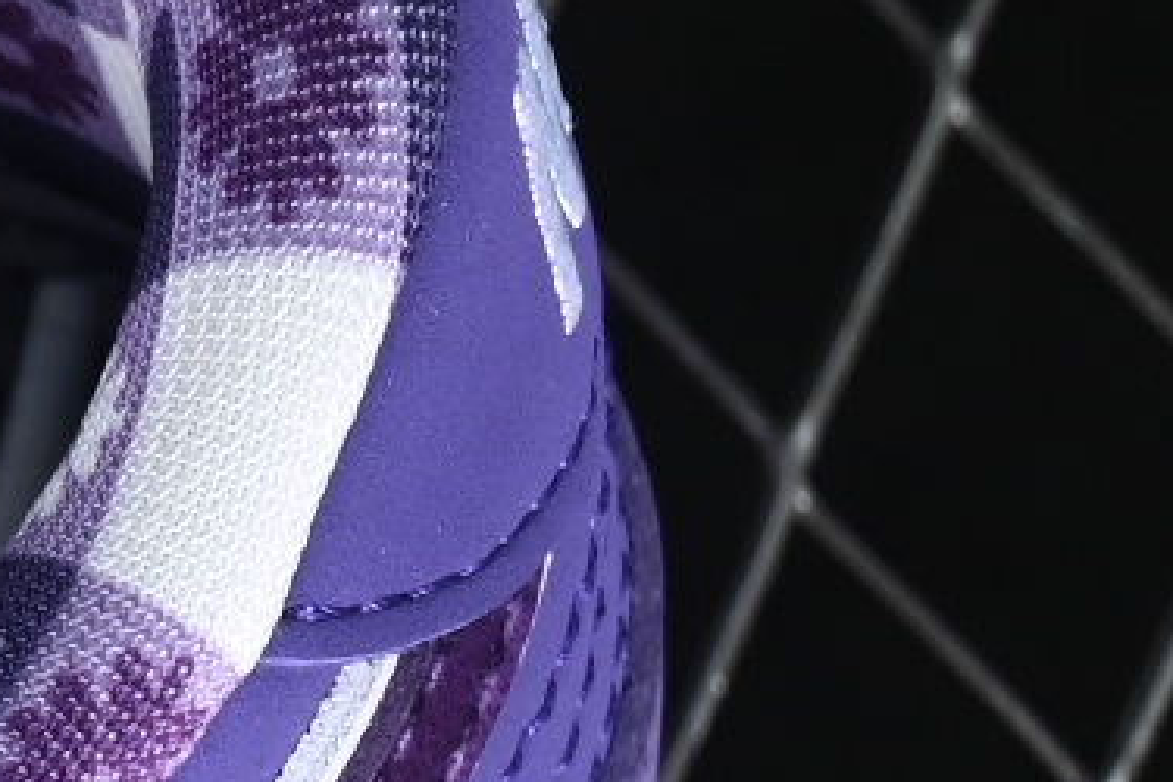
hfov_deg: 3.6
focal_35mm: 557
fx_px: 18147
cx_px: -2643
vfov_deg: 2.5
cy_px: 516
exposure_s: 1/60
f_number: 6.3
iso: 160
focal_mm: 50
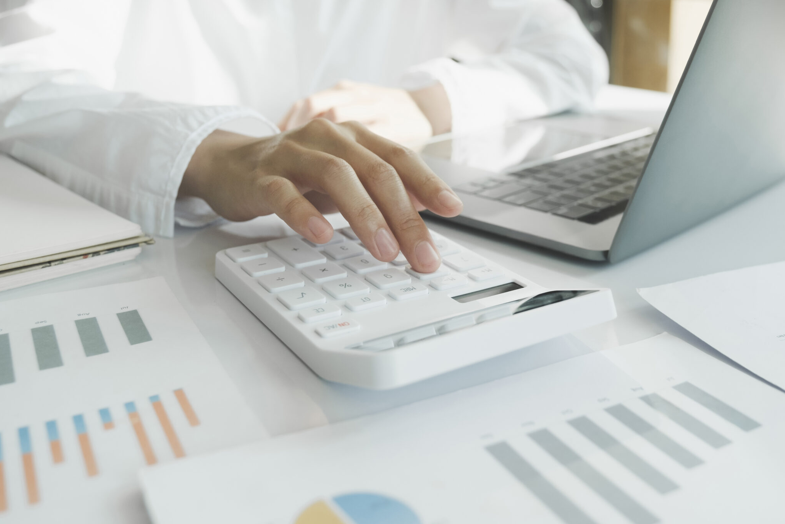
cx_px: 493
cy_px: 199
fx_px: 741
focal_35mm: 34
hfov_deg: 55.1
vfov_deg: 38.7
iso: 400
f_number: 2.8
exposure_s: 1/500
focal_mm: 18.2
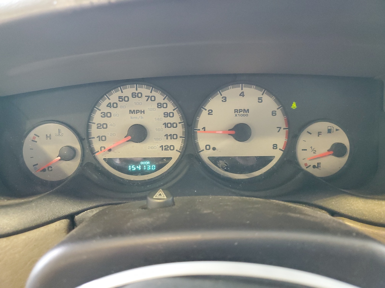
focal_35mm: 26
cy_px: 144
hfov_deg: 67.3
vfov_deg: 53.1
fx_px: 289
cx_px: 192
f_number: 1.5
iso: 354
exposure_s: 1/40
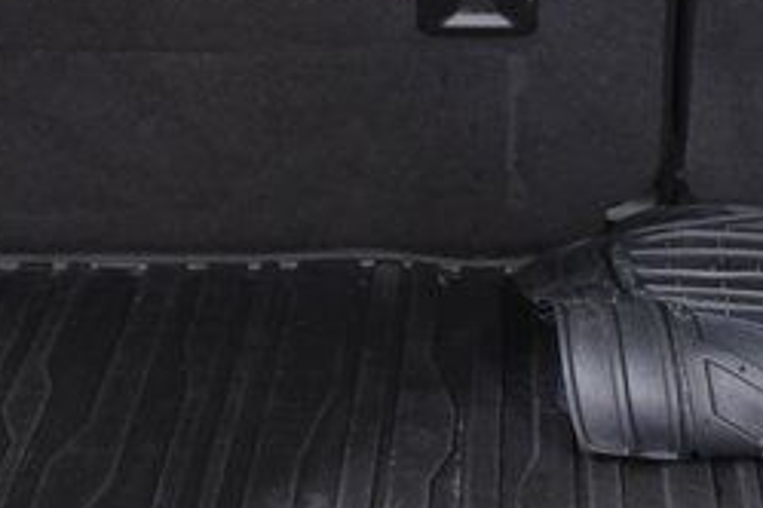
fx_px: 2967
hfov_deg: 14.6
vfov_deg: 9.8
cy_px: 168
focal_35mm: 140
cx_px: 469
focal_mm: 34
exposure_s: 1/20
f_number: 4
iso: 2500
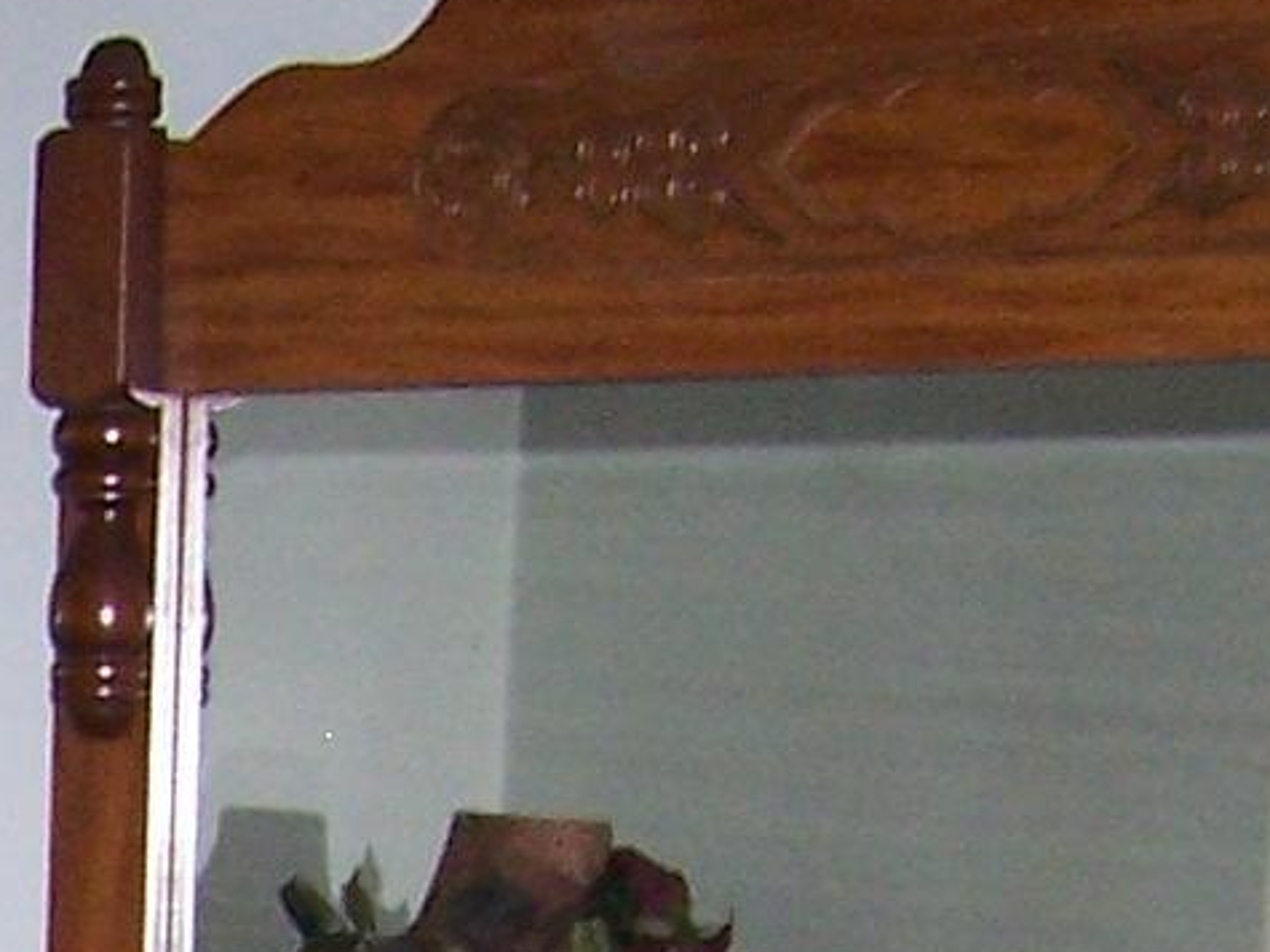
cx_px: -815
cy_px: 2244
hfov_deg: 9.3
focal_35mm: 206
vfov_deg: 6.8
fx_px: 7556
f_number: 2.8
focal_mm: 6.3
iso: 140
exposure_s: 1/60
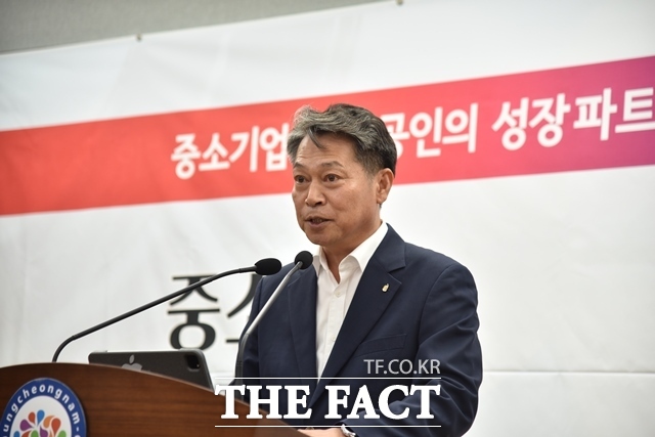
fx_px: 2184
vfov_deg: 11.4
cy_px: 218
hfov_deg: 17.1
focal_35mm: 120
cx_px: 328
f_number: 4
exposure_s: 1/200
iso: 640
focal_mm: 120
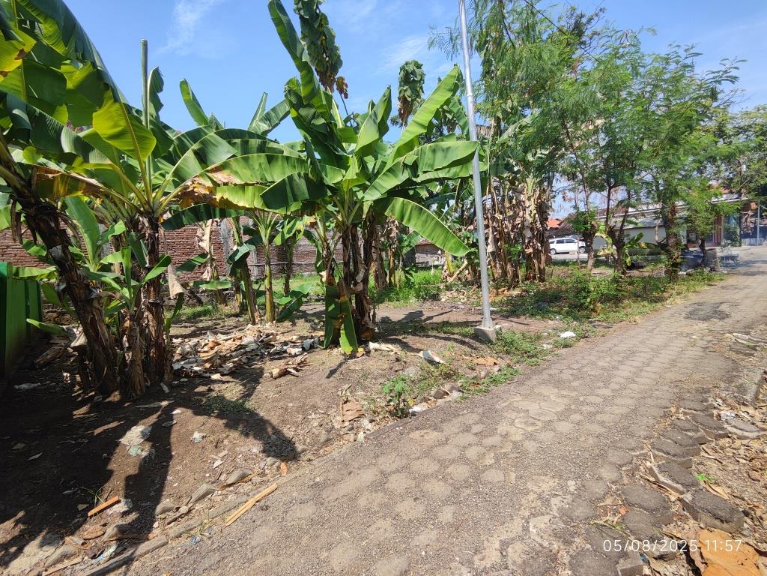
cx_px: 384
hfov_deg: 94.5
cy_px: 288
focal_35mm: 16
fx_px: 355
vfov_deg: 78.1
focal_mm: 2.13
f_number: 2.4
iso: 50
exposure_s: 1/552
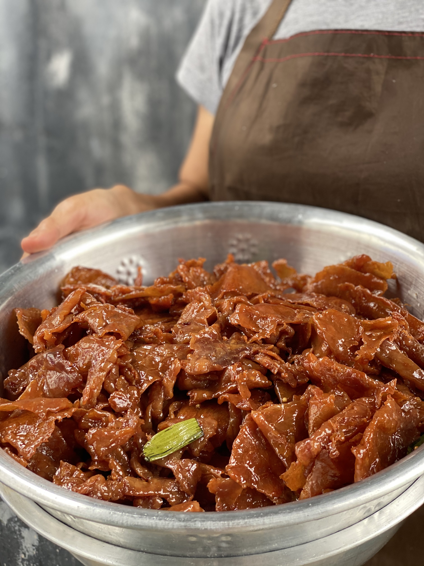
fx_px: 849
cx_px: 212
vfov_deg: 36.8
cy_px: 283
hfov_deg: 28.0
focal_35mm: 52
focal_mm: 6
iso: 100
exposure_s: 1/122
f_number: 2
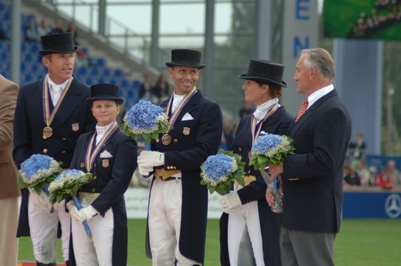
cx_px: 200
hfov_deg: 6.5
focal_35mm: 315
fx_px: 3504
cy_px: 133
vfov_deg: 4.4
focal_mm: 210
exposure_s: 1/250
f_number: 5.6
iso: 200
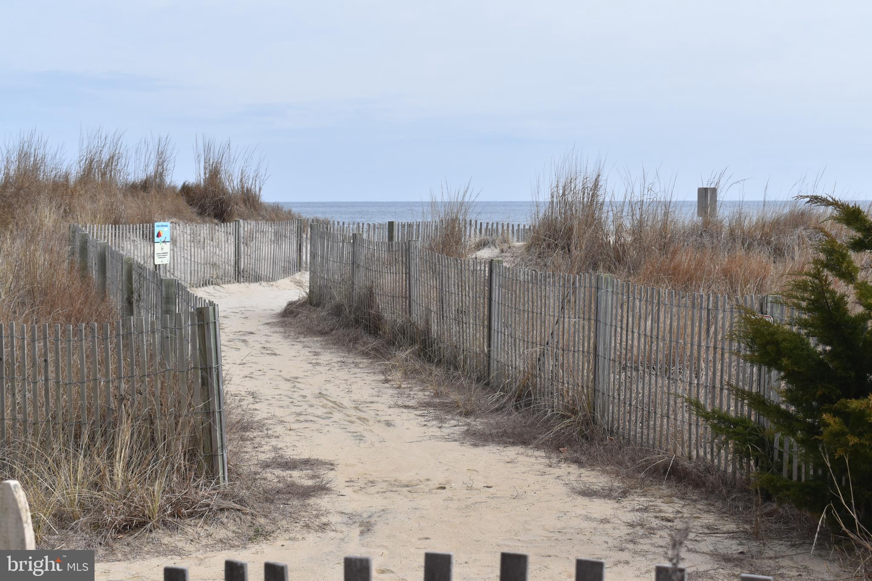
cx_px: 436
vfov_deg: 22.6
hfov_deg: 33.4
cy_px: 290
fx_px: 1453
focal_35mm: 60
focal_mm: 40
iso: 200
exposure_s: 1/400
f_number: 10
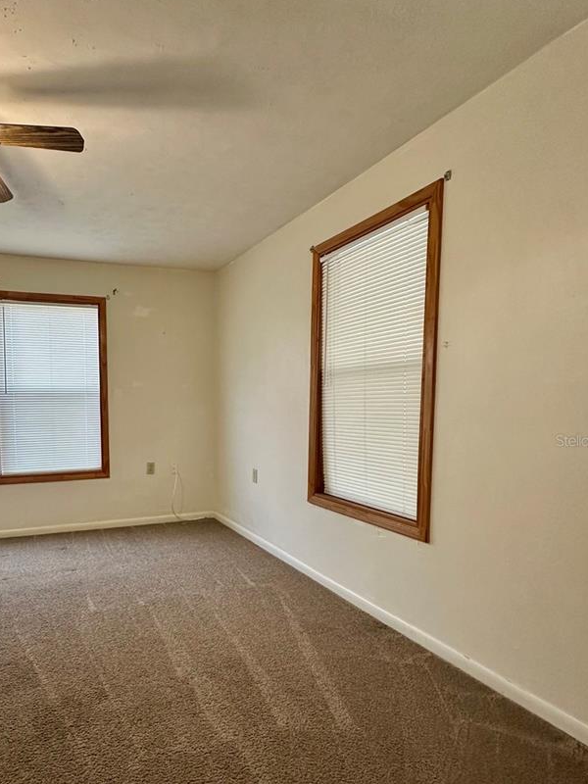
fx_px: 476
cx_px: 184
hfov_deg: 61.5
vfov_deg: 78.6
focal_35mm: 21
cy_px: 440
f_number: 2.2
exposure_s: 1/120
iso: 250
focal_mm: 2.22
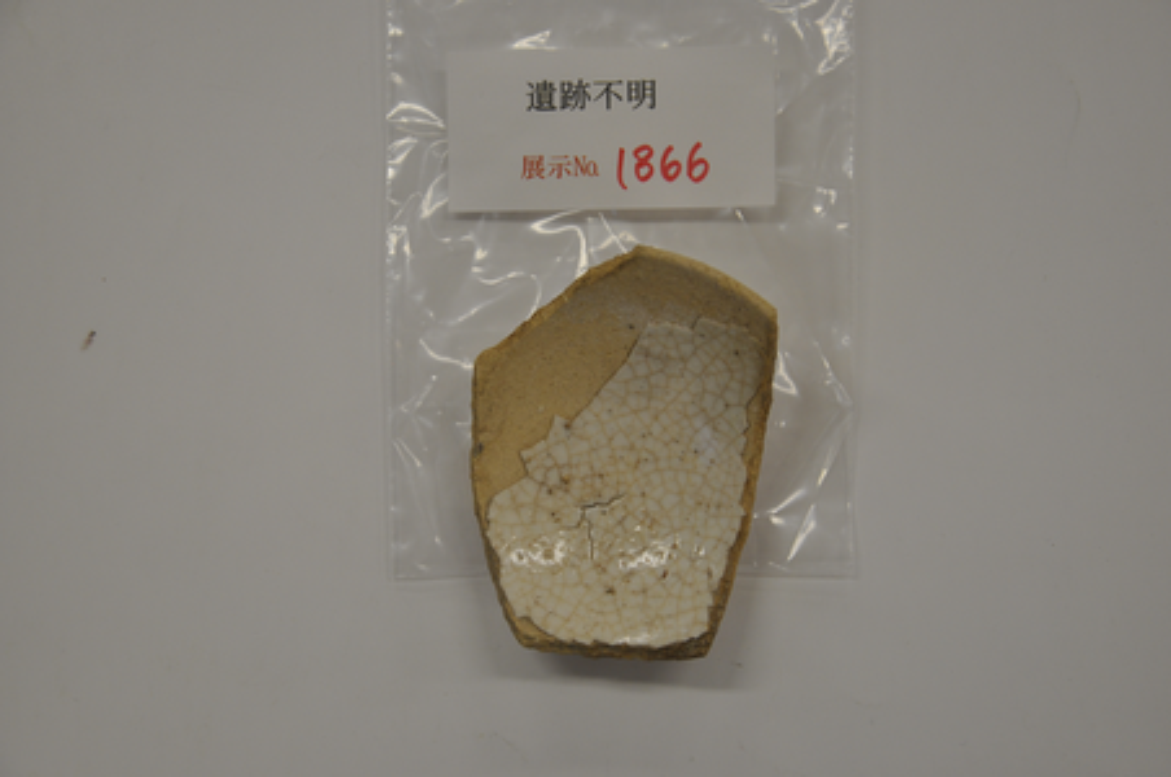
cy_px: 388
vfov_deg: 18.9
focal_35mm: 72
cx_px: 586
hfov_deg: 28.1
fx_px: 2339
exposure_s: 1/125
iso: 400
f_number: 5.6
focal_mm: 48
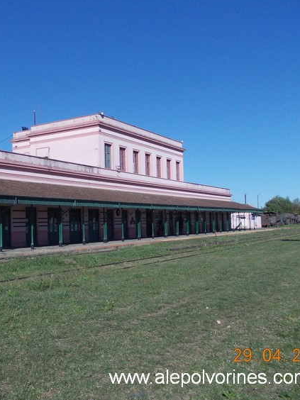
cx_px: 87
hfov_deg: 37.1
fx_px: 439
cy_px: 200
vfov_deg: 49.0
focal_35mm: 38
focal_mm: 4
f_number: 5.4
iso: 80
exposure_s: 1/500
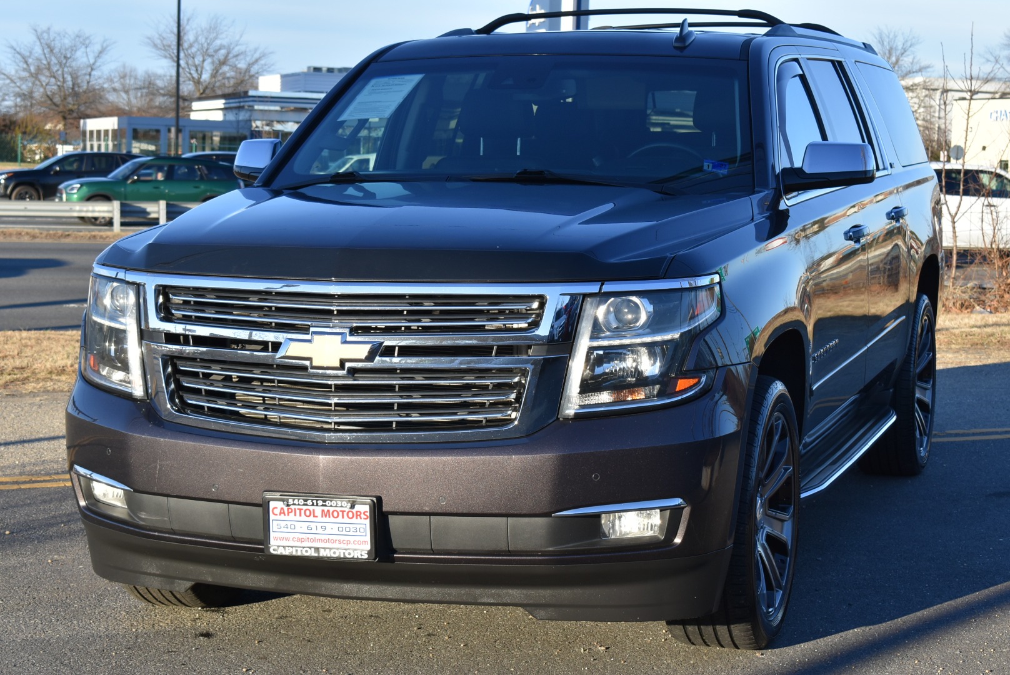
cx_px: 505
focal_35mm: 78
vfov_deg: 17.5
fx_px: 2190
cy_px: 338
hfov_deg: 26.0
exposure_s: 1/250
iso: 220
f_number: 8
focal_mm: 52
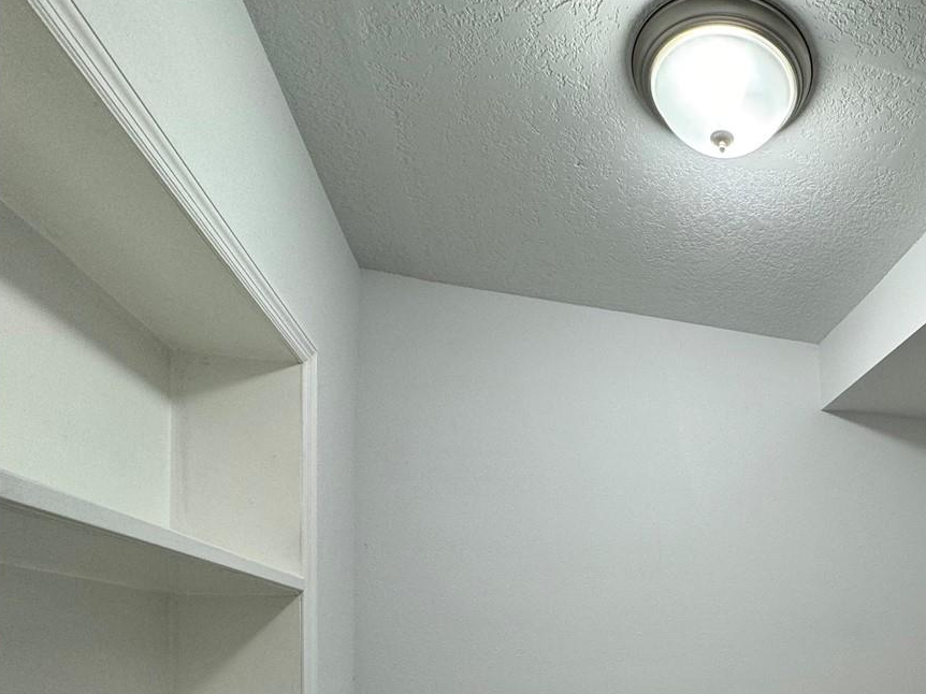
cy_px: 640
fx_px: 695
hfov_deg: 60.9
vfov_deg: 47.1
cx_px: 763
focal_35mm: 26
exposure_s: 1/120
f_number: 2.2
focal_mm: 2.22
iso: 80
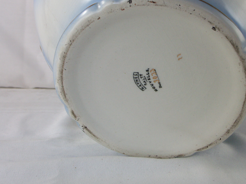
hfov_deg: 33.5
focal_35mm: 57
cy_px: 74
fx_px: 405
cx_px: 161
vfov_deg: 25.6
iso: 100
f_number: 4.5
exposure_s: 1/80
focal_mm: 10.41
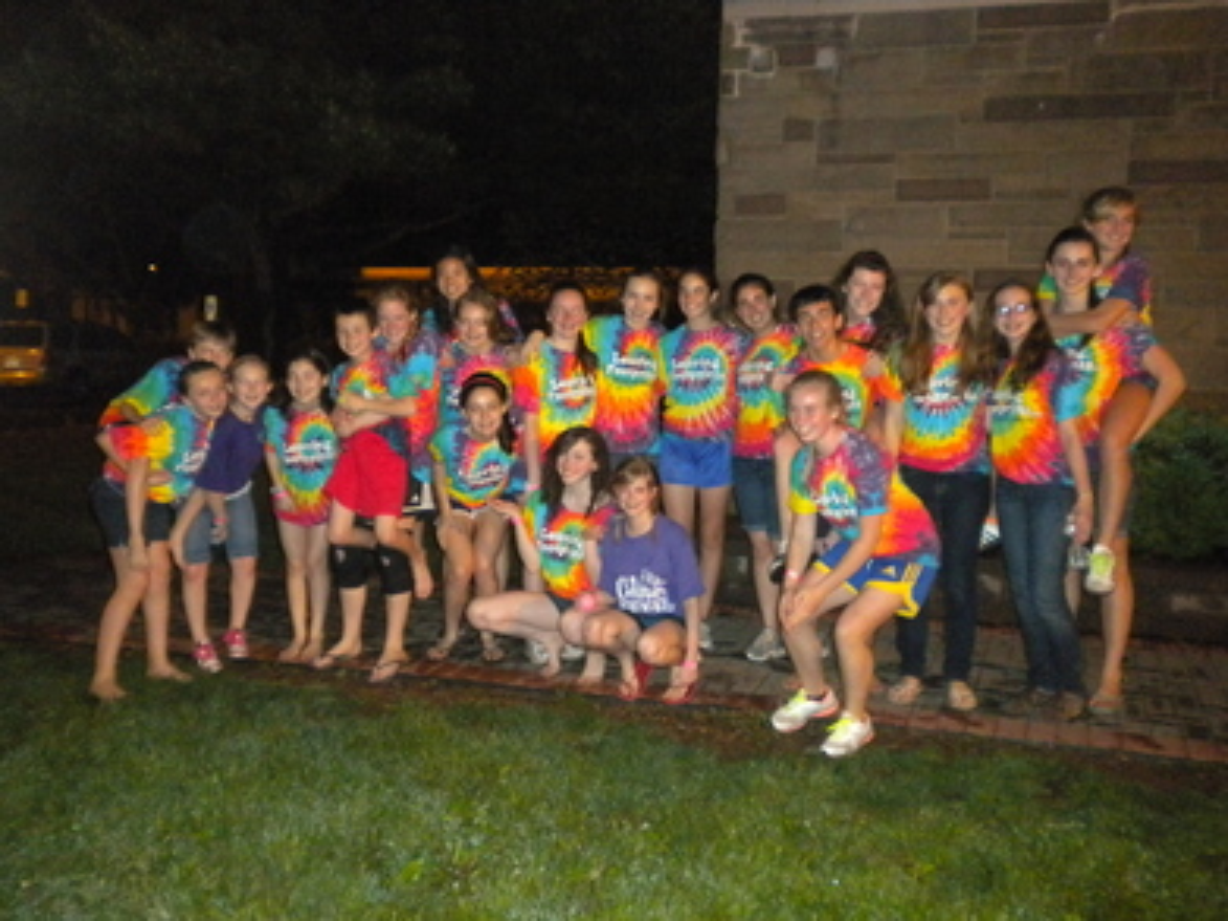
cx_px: 614
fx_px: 1241
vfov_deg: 40.7
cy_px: 460
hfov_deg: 52.6
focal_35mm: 35
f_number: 3.1
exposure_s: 1/30
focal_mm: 6.3
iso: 800
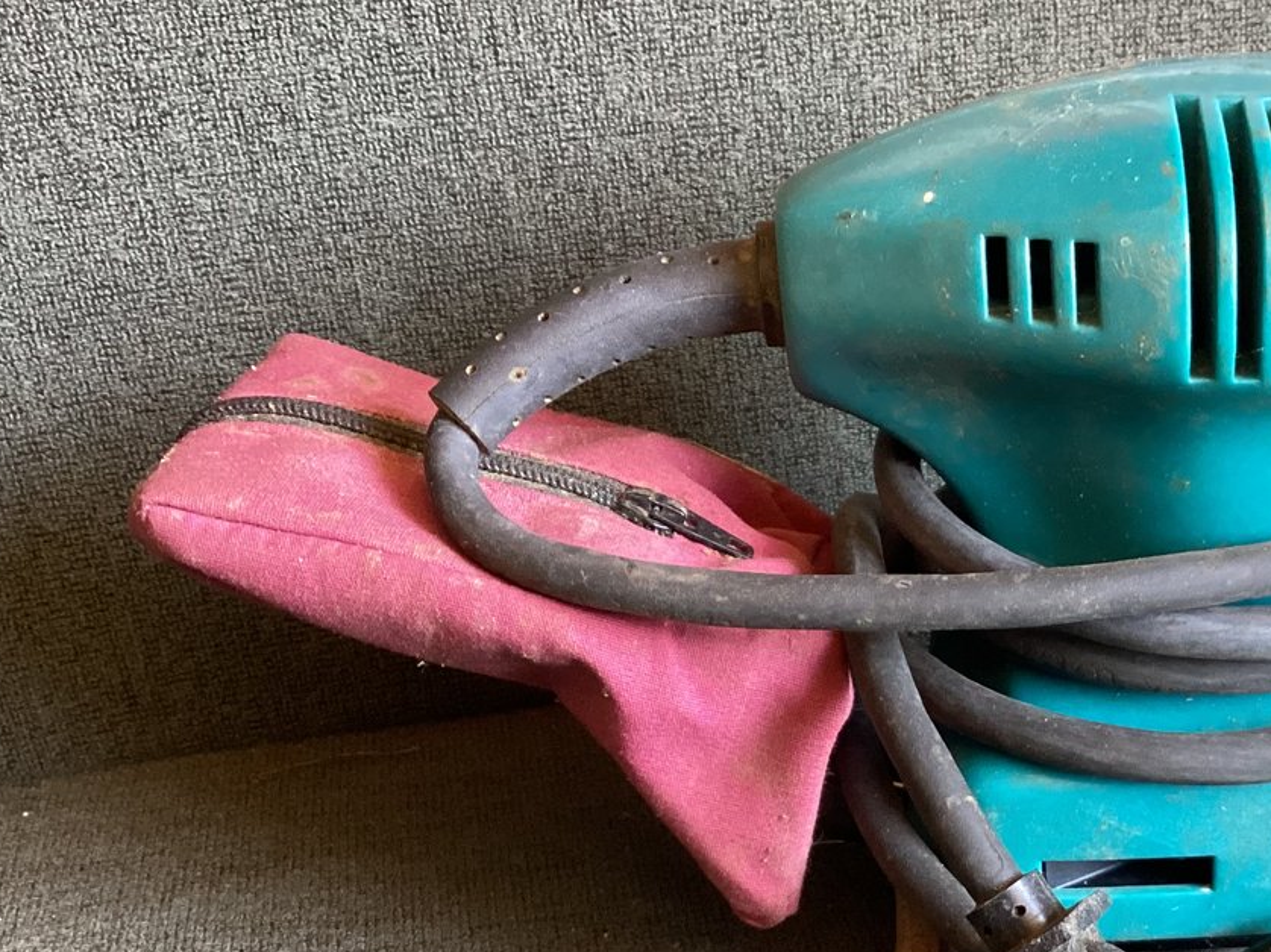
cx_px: 1028
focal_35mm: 56
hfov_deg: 33.3
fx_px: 2056
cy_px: 809
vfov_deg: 25.5
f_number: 2.4
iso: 250
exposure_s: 1/50
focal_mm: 3.3
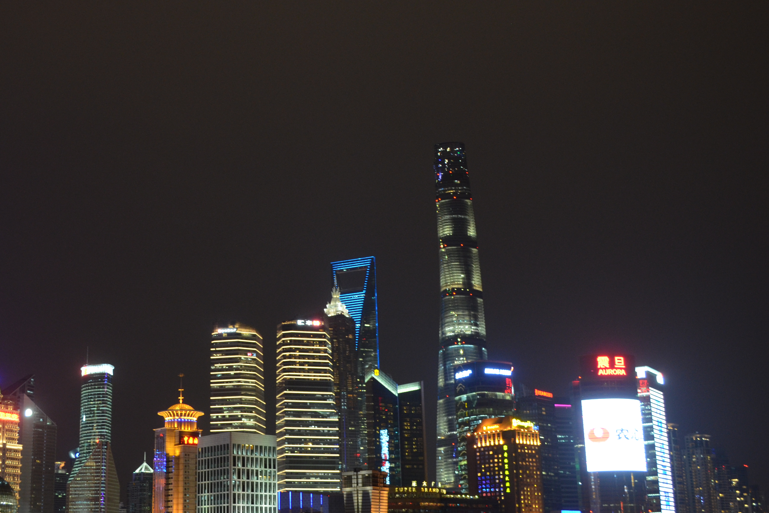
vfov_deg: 27.0
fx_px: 1068
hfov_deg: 39.0
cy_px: 270
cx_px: 242
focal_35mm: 50
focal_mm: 24
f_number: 5.6
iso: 800
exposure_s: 1/8
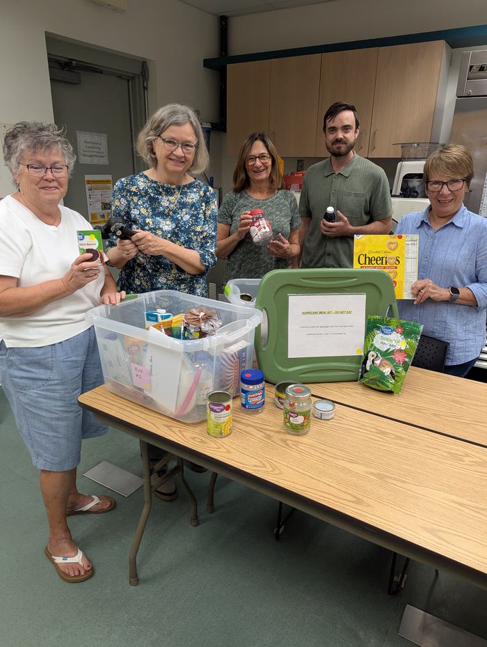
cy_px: 324
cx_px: 244
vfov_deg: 71.5
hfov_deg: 57.0
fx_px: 449
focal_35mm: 24
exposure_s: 1/120
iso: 288
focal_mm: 6.81
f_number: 1.85
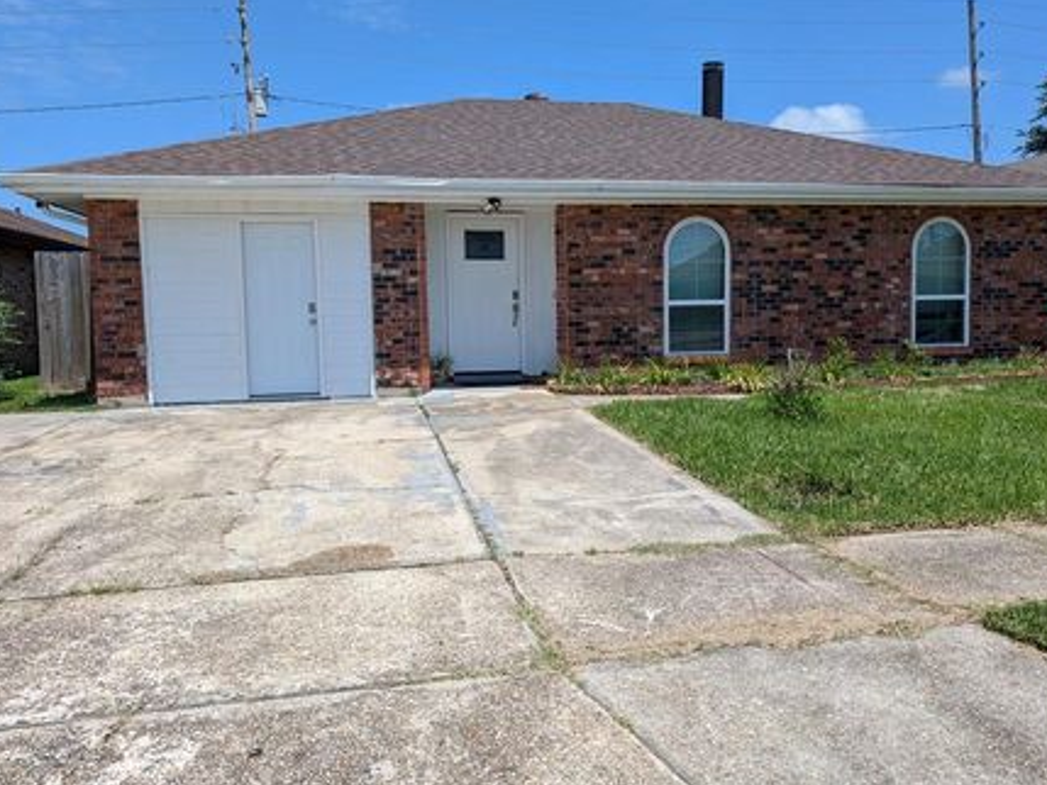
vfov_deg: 49.7
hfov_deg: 63.4
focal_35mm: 28
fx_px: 847
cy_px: 366
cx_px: 556
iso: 22
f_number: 1.68
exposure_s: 1/1176
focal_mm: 6.9
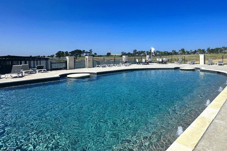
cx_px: 141
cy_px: 56
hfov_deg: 77.2
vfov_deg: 56.5
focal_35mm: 22
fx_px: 139
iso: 50
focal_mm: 2.22
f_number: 2.2
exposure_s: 1/2959
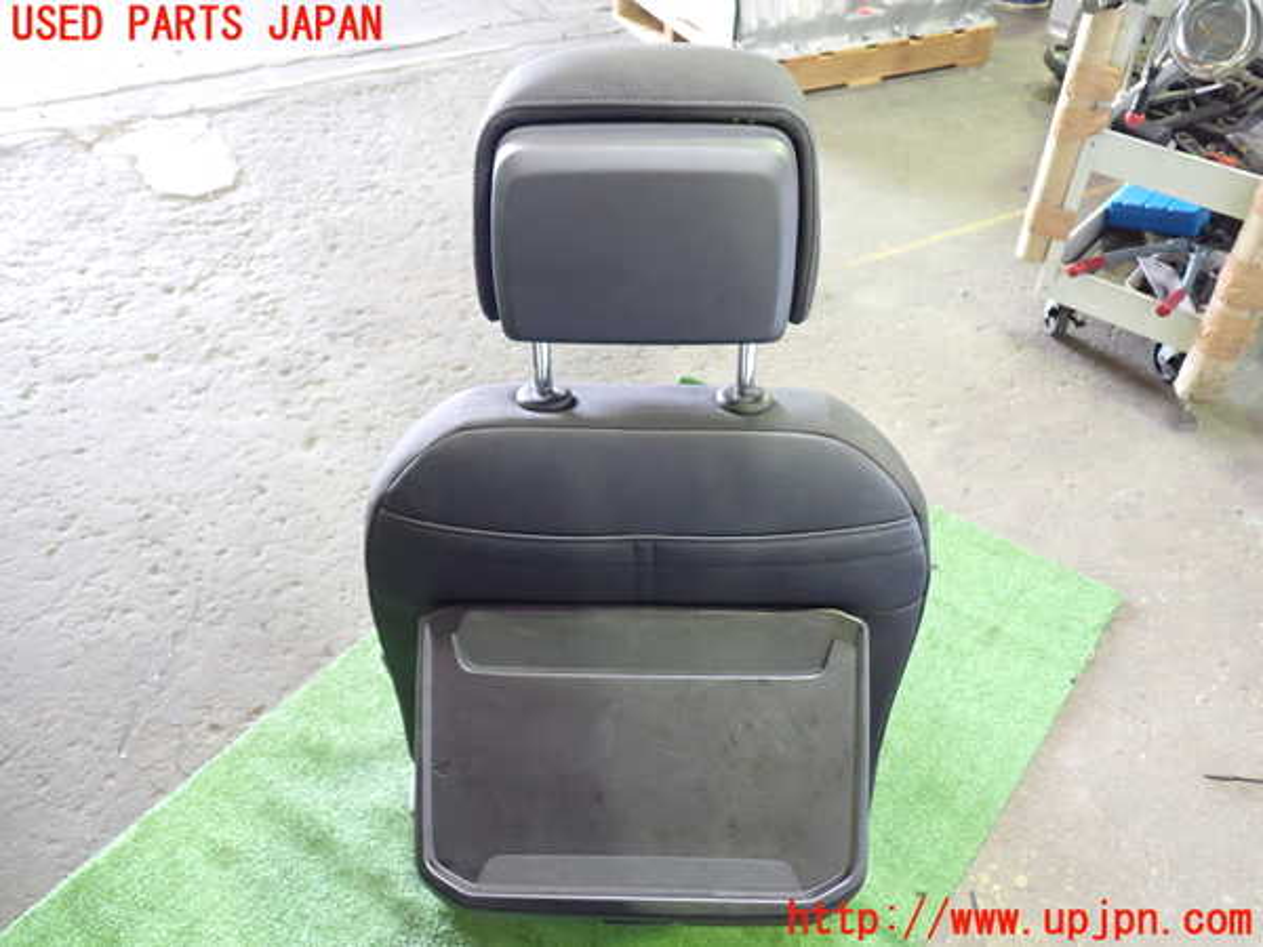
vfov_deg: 46.8
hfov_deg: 60.0
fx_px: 1095
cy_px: 474
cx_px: 632
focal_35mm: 30
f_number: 2.3
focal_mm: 5.4
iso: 800
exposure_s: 1/30
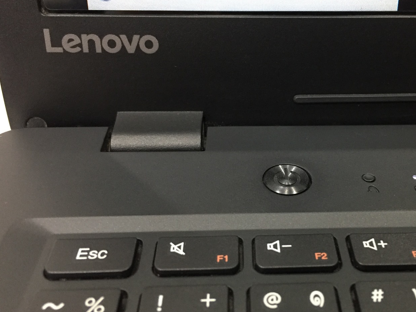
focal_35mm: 38
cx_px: 264
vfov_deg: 37.7
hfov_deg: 48.4
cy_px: 149
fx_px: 457
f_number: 2.2
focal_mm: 4.15
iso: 250
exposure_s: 1/20
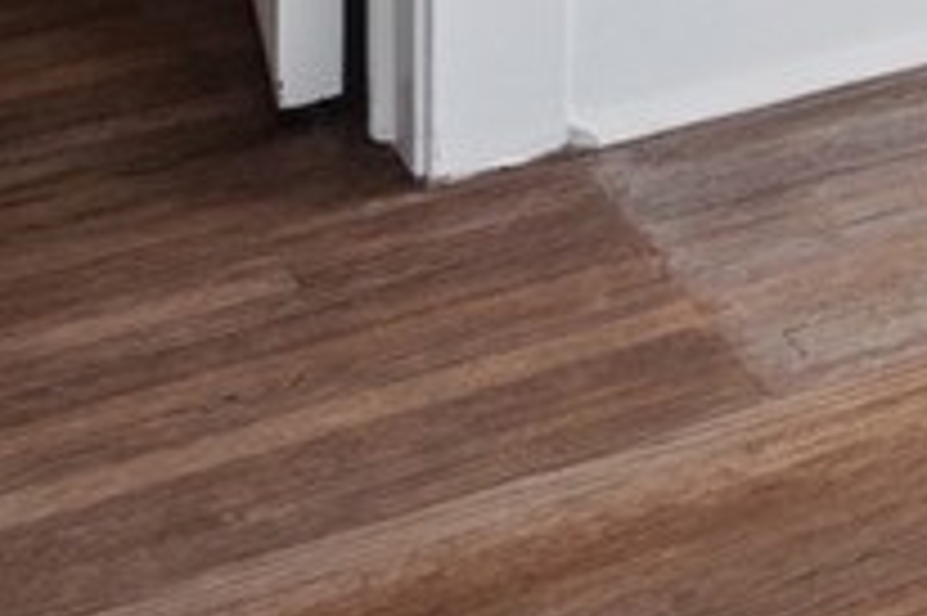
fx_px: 3242
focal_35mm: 126
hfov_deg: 10.4
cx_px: 2914
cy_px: -1142
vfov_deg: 9.1
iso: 400
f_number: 8
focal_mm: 16
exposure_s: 1/60
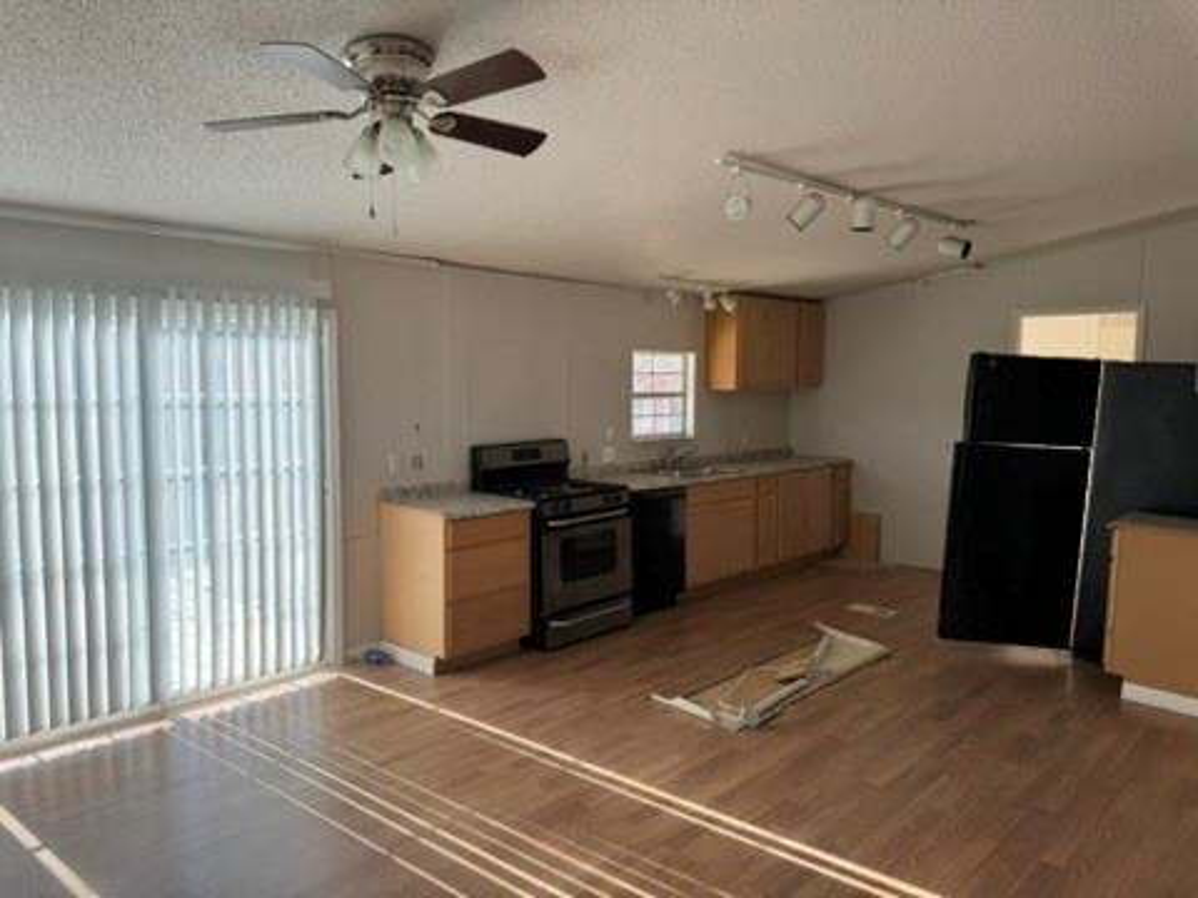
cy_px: 449
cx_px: 599
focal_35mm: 24
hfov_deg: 71.6
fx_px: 831
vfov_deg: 56.8
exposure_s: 1/328
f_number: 1.78
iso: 80
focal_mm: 6.76
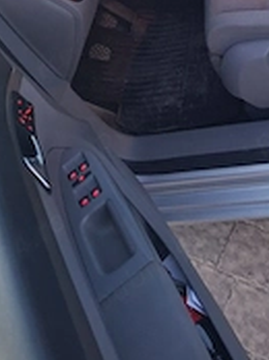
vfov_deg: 32.0
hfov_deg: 27.1
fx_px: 551
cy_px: -35
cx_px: 201
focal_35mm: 53
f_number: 1.8
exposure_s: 1/20
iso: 800
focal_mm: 5.54
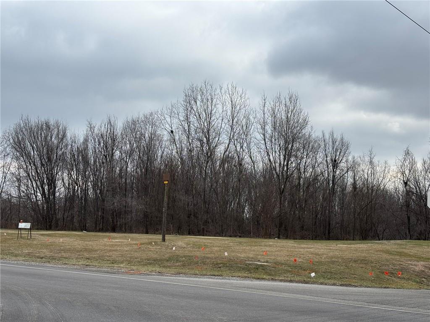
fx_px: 646
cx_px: 215
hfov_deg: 36.8
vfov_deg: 28.0
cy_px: 161
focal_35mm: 52
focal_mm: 5.96
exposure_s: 1/2193
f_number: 1.6
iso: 32
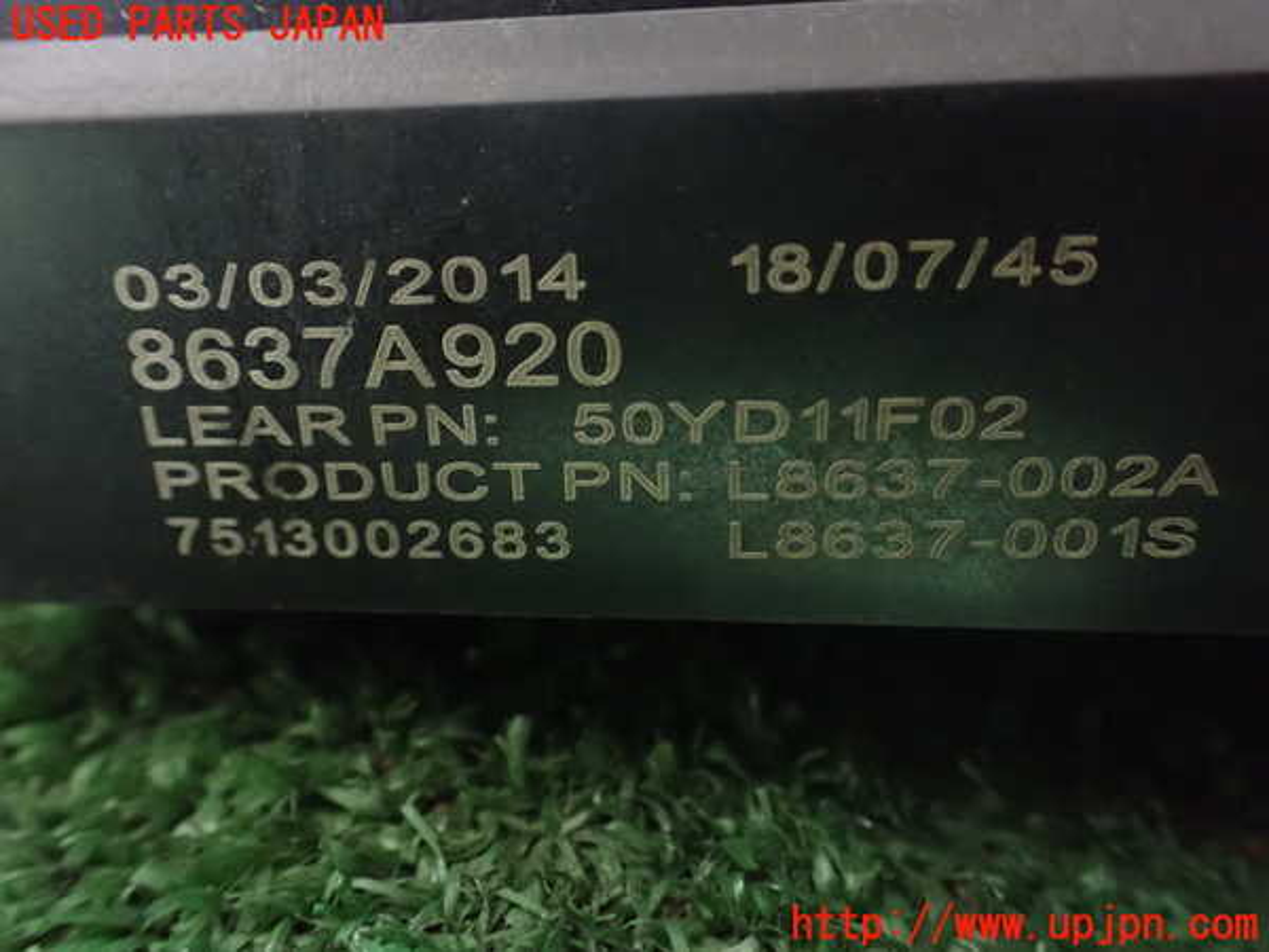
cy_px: 476
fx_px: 1100
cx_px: 634
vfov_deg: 46.8
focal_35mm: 30
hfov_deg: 60.0
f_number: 2.3
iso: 1600
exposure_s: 1/30
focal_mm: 5.4
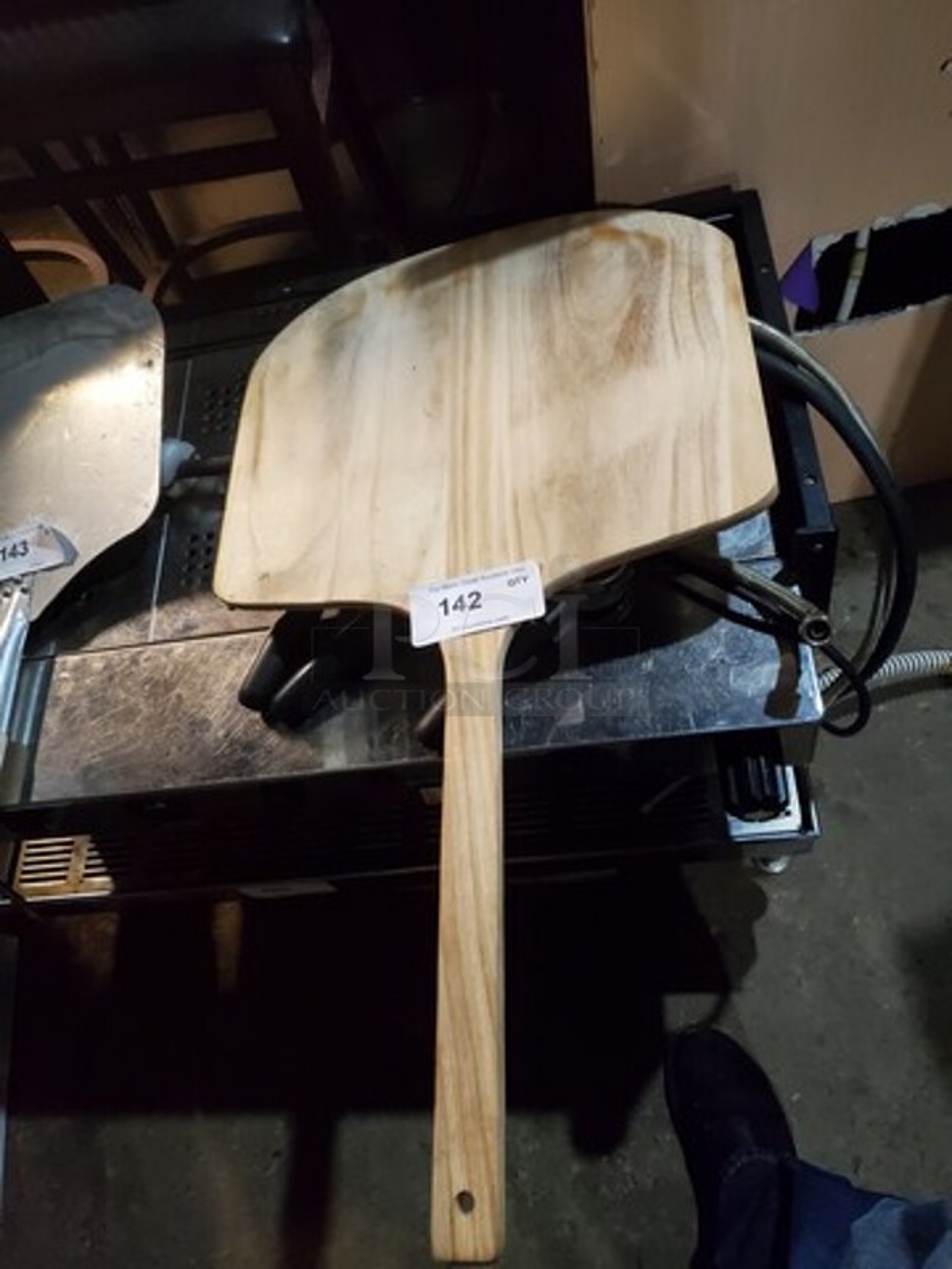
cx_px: 476
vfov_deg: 67.3
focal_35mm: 26
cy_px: 634
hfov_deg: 53.1
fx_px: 953
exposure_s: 1/40
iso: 640
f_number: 1.5
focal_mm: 4.3
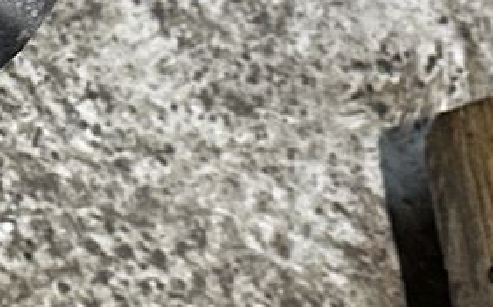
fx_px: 2485
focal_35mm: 185
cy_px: 59
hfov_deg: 9.1
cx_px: -995
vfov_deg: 7.1
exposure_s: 1/100
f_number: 1.78
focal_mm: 6.86
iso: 200
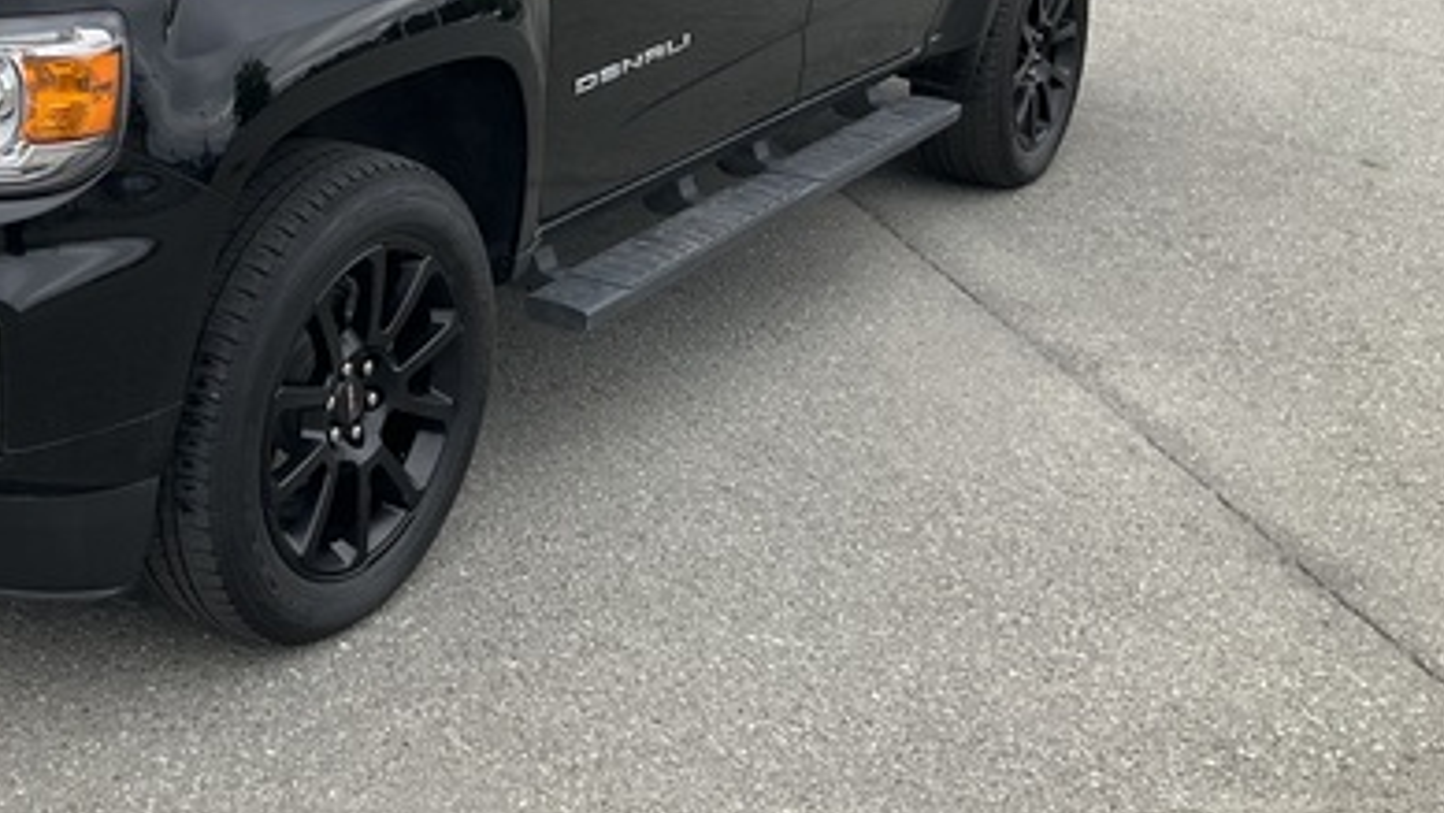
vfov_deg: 22.4
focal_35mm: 52
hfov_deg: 38.2
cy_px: 63
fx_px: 1991
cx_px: 264
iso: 25
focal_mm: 3
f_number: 1.8
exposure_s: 1/378
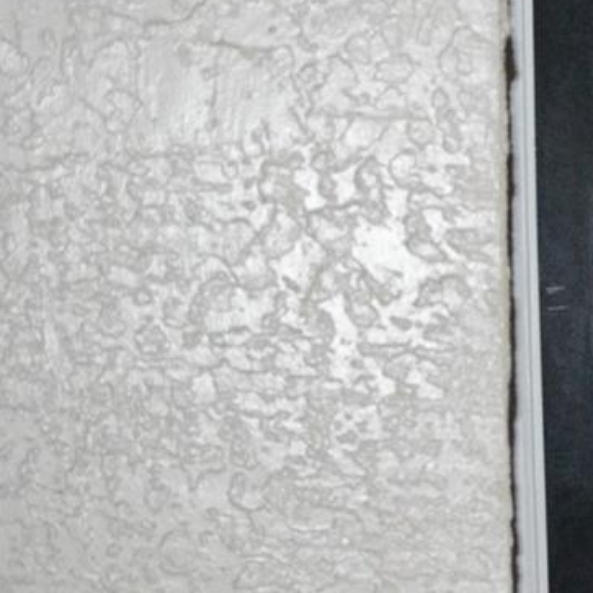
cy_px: 612
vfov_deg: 16.8
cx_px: 1095
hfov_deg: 14.8
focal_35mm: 101
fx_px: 1958
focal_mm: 18
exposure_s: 1/60
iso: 3200
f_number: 3.5
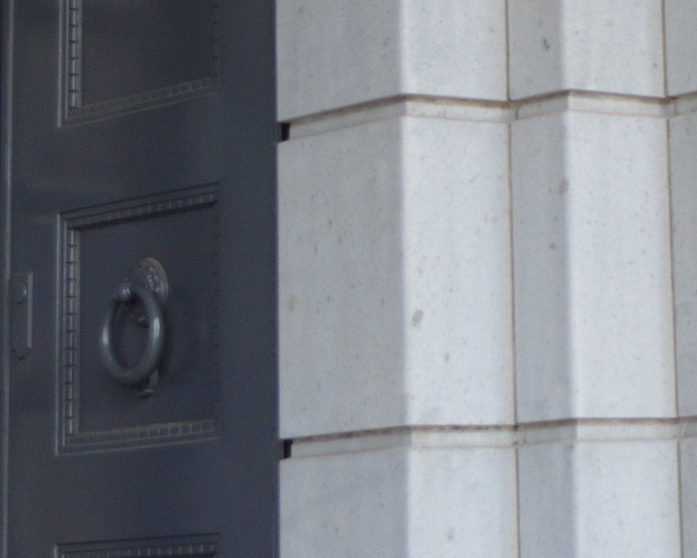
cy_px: -262
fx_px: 2992
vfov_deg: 10.3
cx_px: 799
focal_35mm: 145
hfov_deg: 13.0
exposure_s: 1/100
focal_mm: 26
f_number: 5
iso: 400
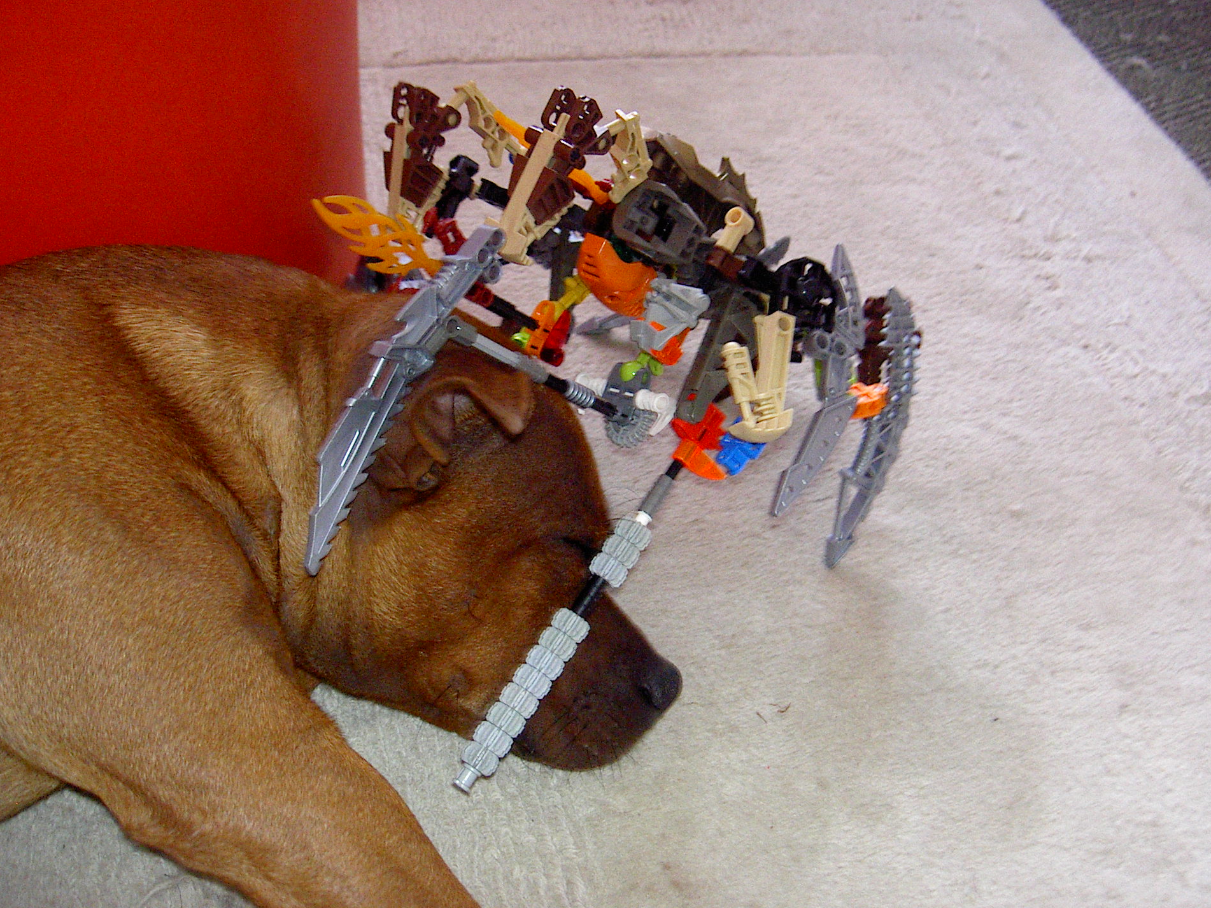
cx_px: 607
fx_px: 1469
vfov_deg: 34.3
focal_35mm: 42
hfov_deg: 44.8
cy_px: 450
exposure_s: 1/59.5
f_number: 2.8
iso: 100
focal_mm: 8
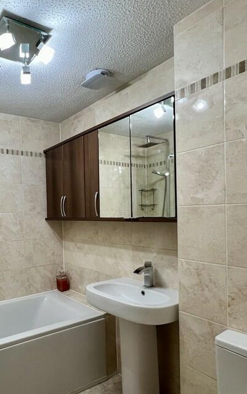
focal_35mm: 22
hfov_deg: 50.7
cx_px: 39
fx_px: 237
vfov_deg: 79.4
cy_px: 219
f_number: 1.8
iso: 160
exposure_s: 1/50
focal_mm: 1.57
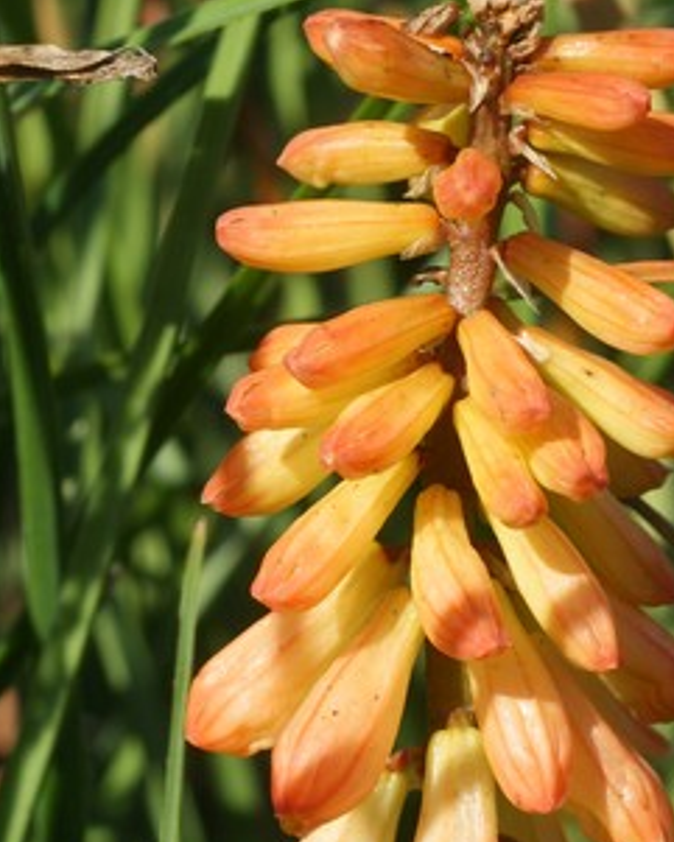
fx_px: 5956
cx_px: 485
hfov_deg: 6.5
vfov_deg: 8.1
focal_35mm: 239
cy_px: 657
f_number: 9
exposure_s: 1/160
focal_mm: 50
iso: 100
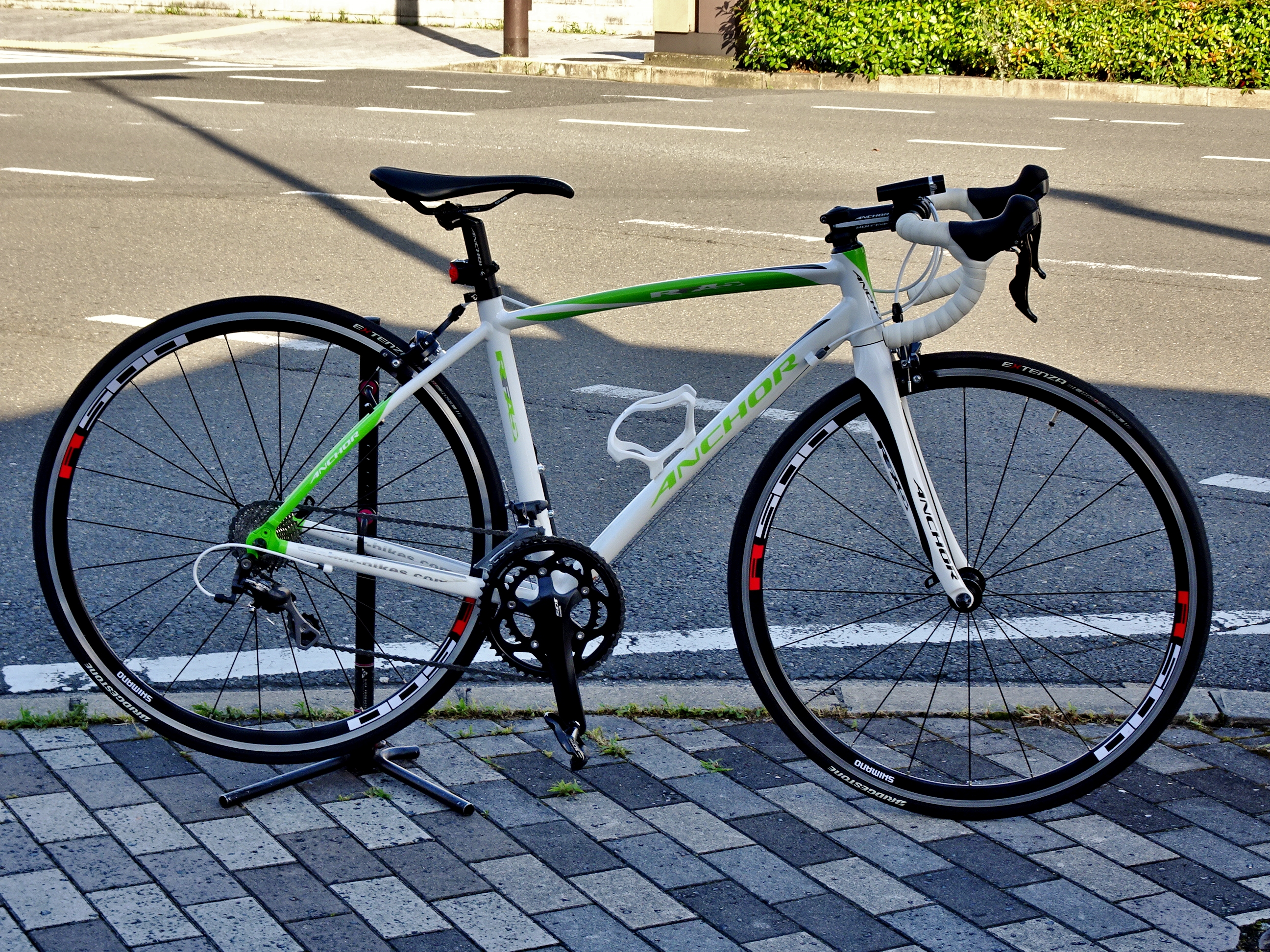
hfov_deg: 26.7
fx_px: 2678
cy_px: 476
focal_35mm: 73
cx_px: 635
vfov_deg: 20.2
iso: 80
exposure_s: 1/80
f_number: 6.3
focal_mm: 12.42
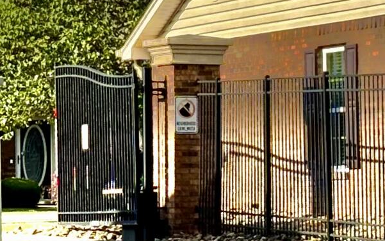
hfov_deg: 7.6
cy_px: 37
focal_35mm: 275
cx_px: 172
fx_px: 2886
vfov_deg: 4.8
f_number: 1.6
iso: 40
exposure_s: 1/3021
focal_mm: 5.96
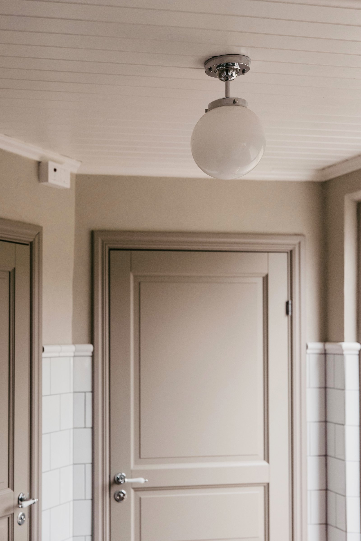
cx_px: 180
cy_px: 270
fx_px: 752
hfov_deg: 27.0
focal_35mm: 50
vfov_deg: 39.6
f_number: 3.2
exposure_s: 1/125
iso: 2000
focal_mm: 50
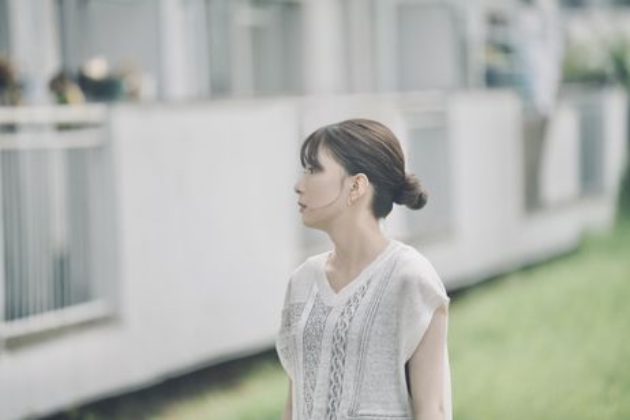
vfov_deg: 7.2
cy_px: 210
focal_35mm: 192
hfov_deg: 10.7
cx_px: 315
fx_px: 3360
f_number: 2.8
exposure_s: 1/800
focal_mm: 192
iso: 100
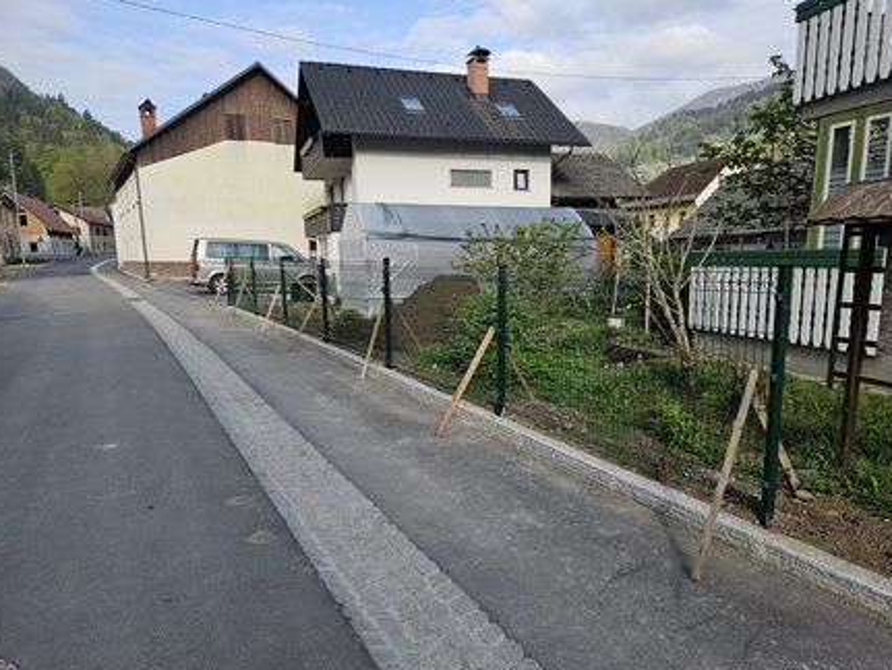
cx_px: 453
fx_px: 619
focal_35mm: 24
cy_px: 345
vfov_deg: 56.9
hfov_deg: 71.5
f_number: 1.8
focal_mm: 5.4
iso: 40
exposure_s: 1/1376
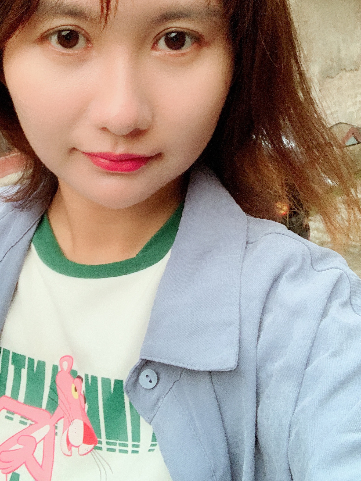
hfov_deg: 30.1
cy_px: 166
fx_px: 668
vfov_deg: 39.3
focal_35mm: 48
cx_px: 135
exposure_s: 1/37
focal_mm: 2.87
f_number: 2.2
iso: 320
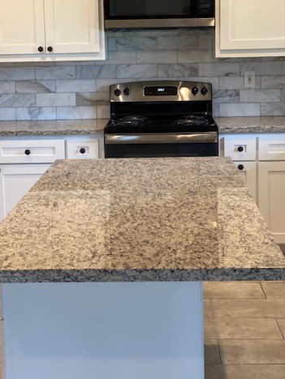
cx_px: 129
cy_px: 137
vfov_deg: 26.9
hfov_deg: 20.5
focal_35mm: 72
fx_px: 790
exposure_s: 1/40
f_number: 2
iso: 125
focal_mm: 6
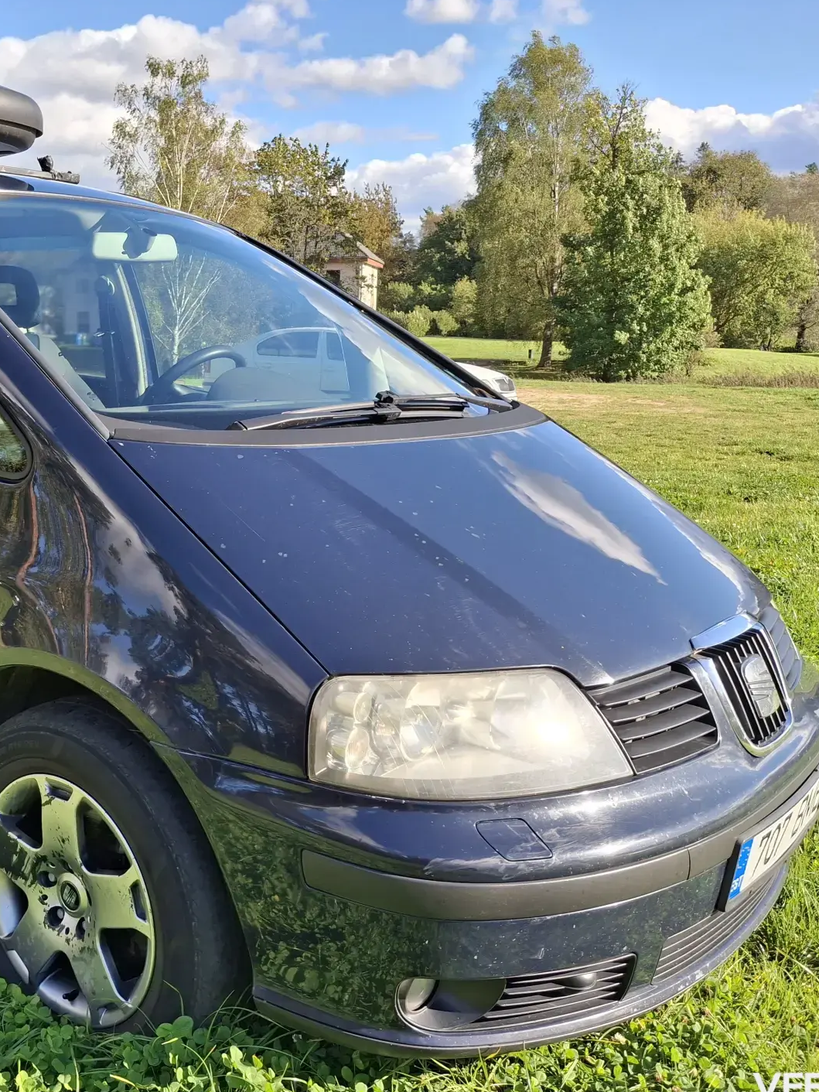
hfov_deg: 39.9
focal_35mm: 34
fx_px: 1073
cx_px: 152
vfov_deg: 54.0
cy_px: 552
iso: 32
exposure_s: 1/788
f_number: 1.8
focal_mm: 4.69
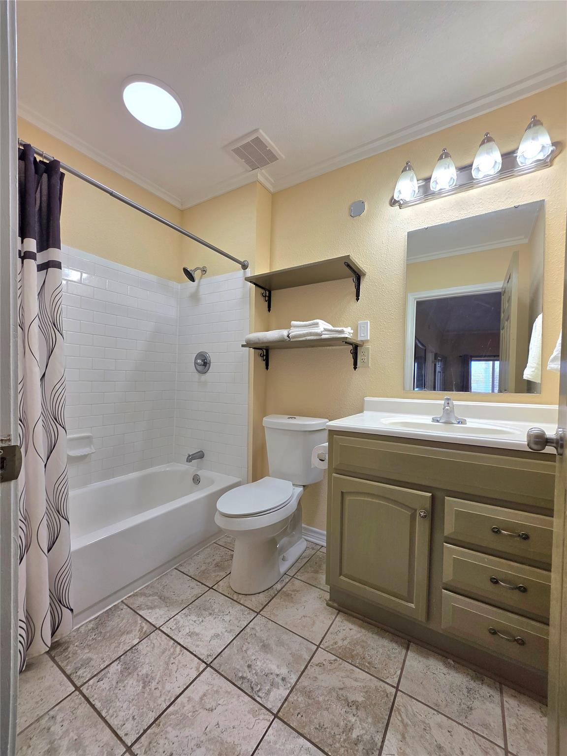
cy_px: 378
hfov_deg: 89.9
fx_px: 284
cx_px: 284
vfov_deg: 106.2
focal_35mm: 13
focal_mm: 2.2
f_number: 1.9
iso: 25
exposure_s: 1/120
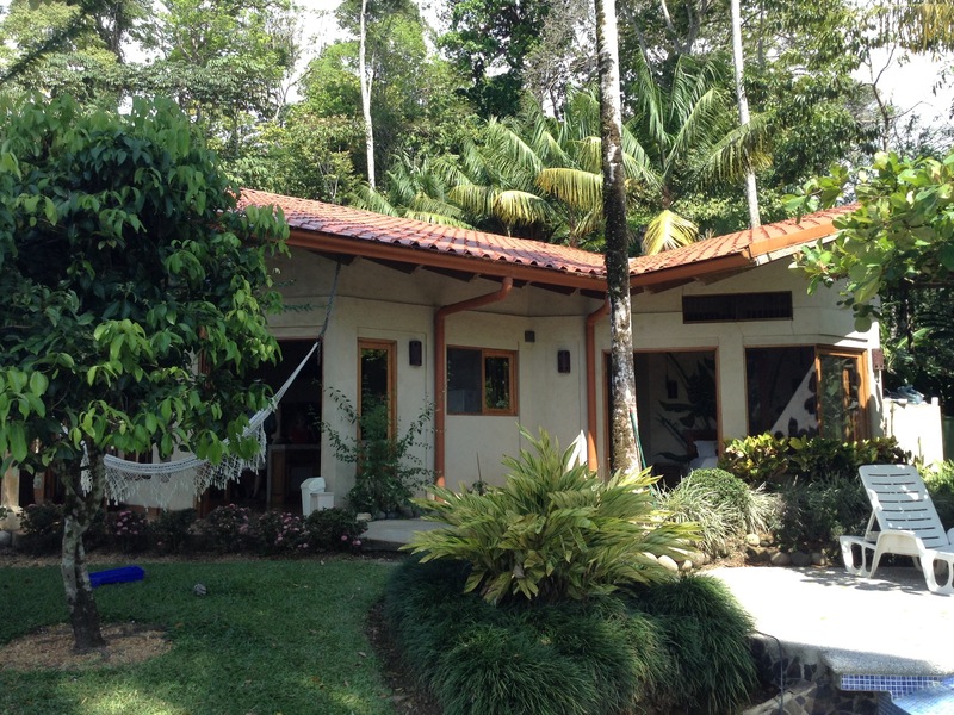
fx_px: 909
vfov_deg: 42.9
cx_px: 477
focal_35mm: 33
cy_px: 358
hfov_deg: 55.4
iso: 32
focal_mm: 3.3
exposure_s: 1/379
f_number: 2.4
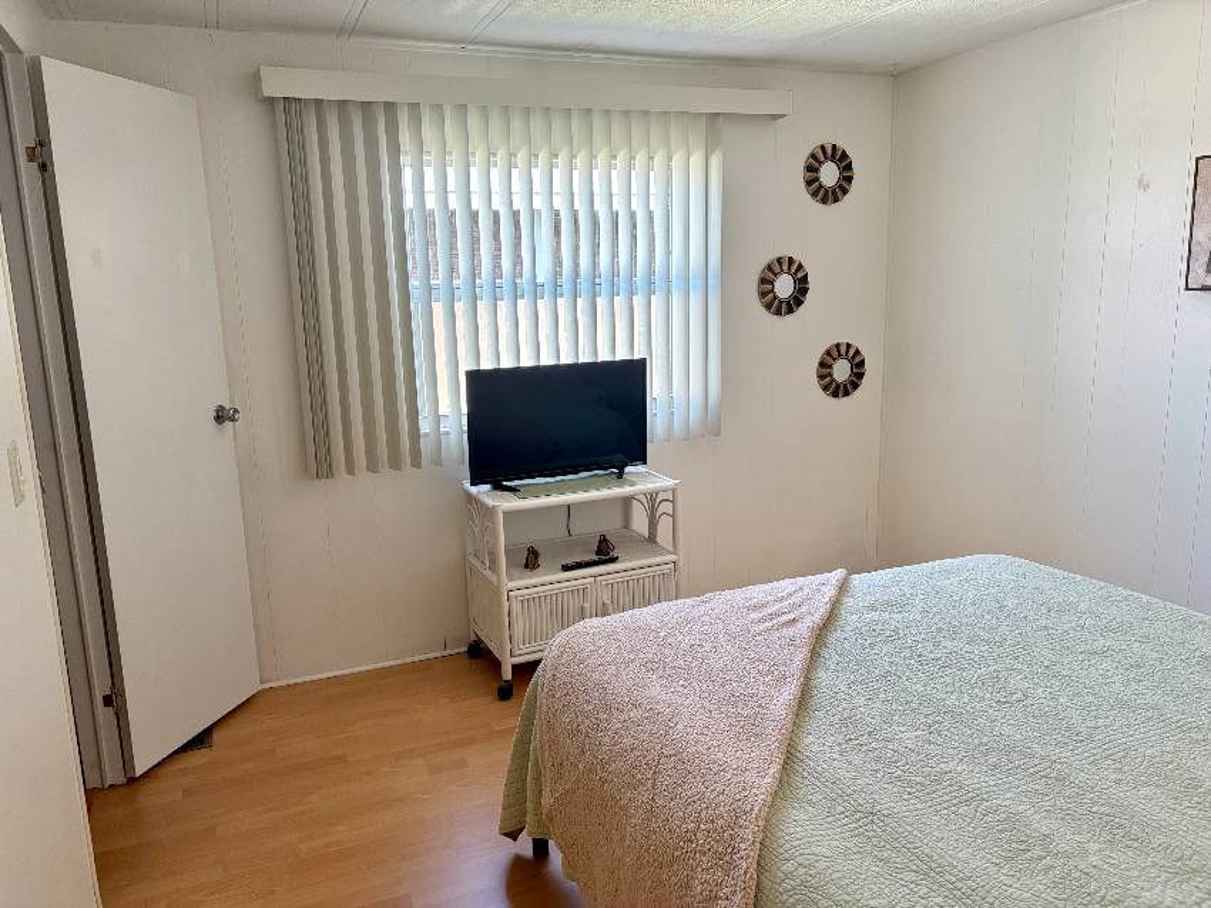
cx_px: 606
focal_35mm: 26
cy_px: 454
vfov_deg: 53.0
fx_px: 909
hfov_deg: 67.3
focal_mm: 5.96
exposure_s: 1/120
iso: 200
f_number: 1.6
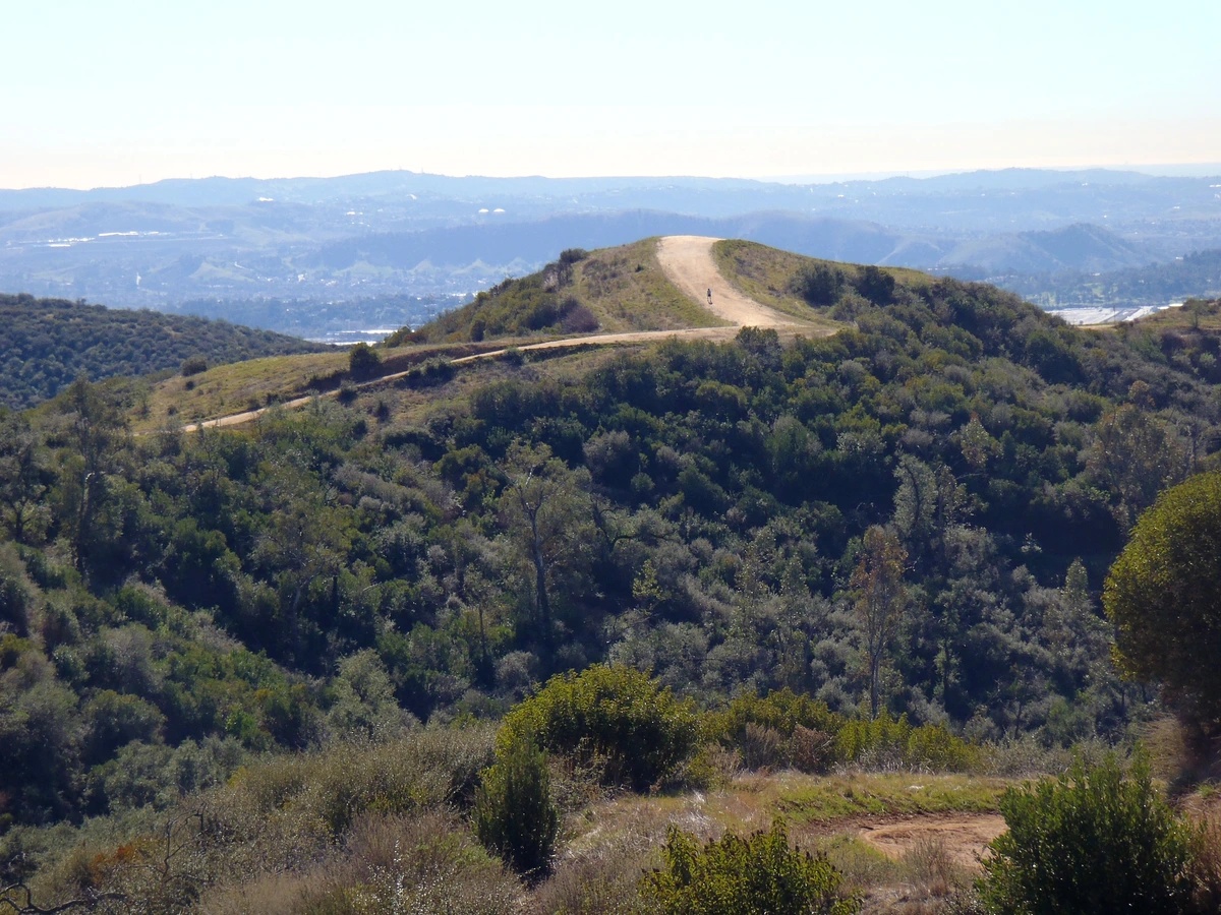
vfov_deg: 10.6
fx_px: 4938
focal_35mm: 140
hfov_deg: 14.1
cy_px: 458
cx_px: 610
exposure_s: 1/250
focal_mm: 25
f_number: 5.9
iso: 80
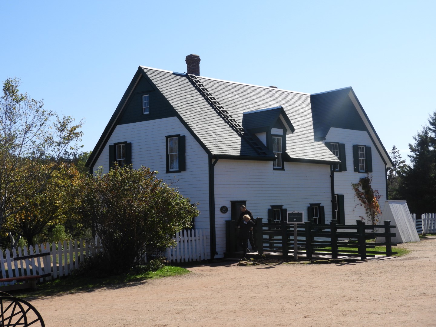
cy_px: 164
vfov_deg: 24.4
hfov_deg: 32.2
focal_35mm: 60
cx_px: 218
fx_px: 756
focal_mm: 10.7
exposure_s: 1/800
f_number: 4.2
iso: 100
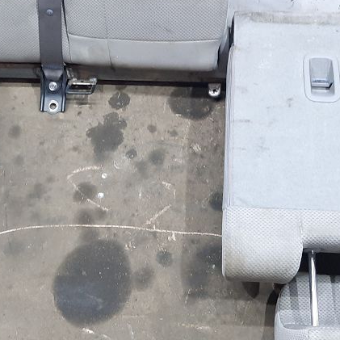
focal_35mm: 63
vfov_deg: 26.4
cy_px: 31
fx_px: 700
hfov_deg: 27.3
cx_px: 189
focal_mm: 4.6
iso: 320
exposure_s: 1/50
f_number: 2
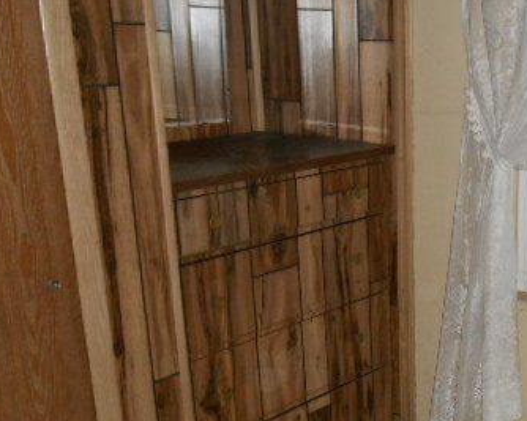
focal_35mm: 58
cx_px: 484
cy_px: 348
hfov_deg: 30.9
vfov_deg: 25.7
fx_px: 904
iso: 360
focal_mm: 5.5
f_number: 3.6
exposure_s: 1/25
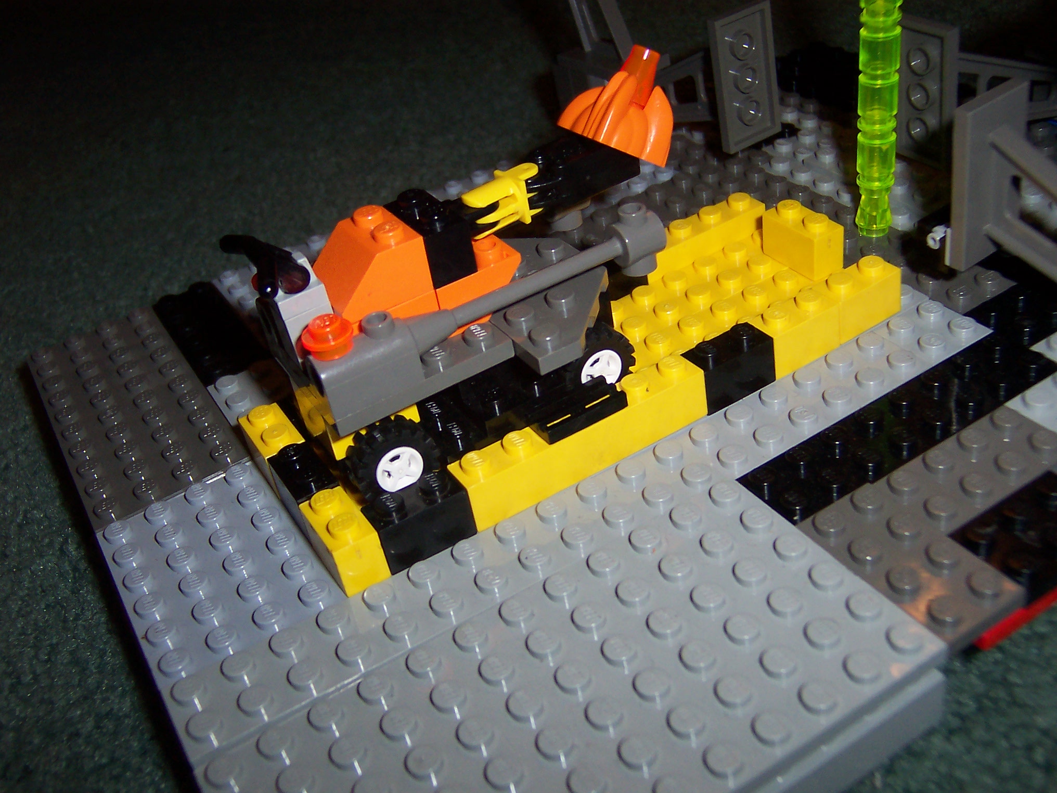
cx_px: 528
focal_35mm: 36
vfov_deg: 39.7
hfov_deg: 51.4
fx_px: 1099
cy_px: 396
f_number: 2.8
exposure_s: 1/60
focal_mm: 5.6
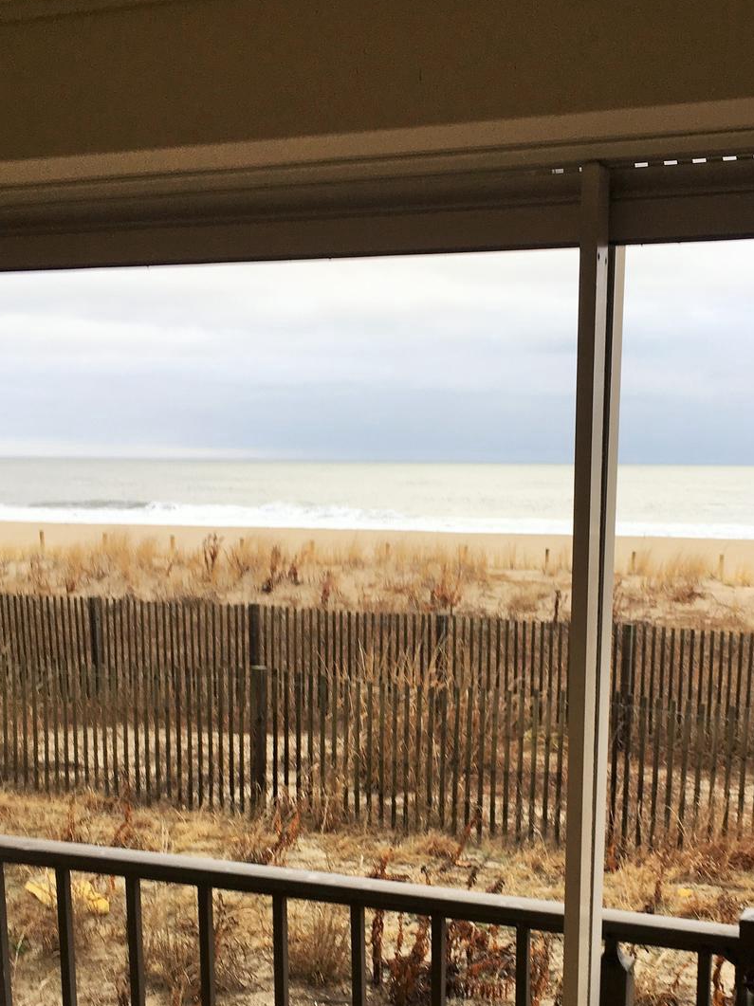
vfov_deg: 43.7
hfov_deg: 34.1
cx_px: 486
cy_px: 722
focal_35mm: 42
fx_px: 1221
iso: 25
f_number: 2.2
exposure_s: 1/126
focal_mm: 4.15
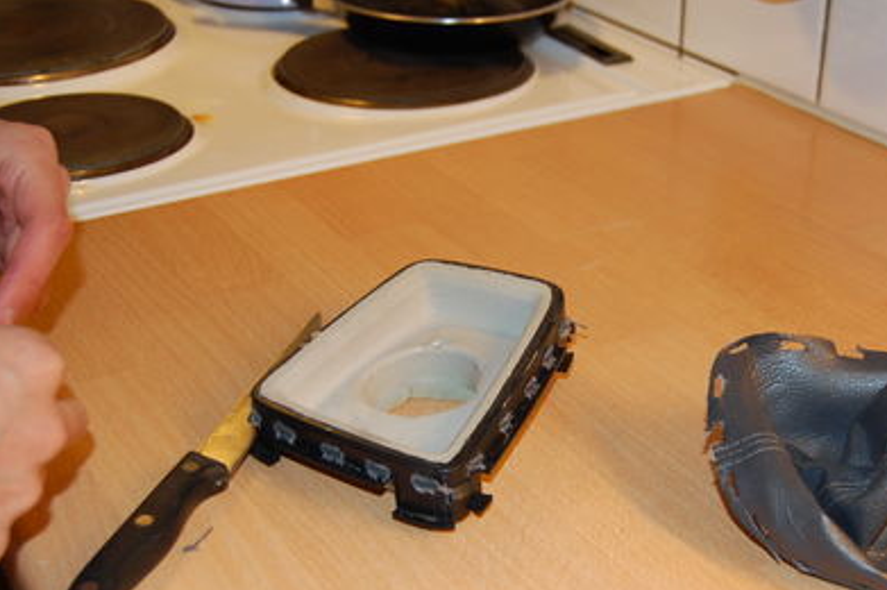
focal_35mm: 59
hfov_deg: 33.9
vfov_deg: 22.9
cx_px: 522
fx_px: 1452
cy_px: 354
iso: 400
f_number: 4
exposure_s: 1/60
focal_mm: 24
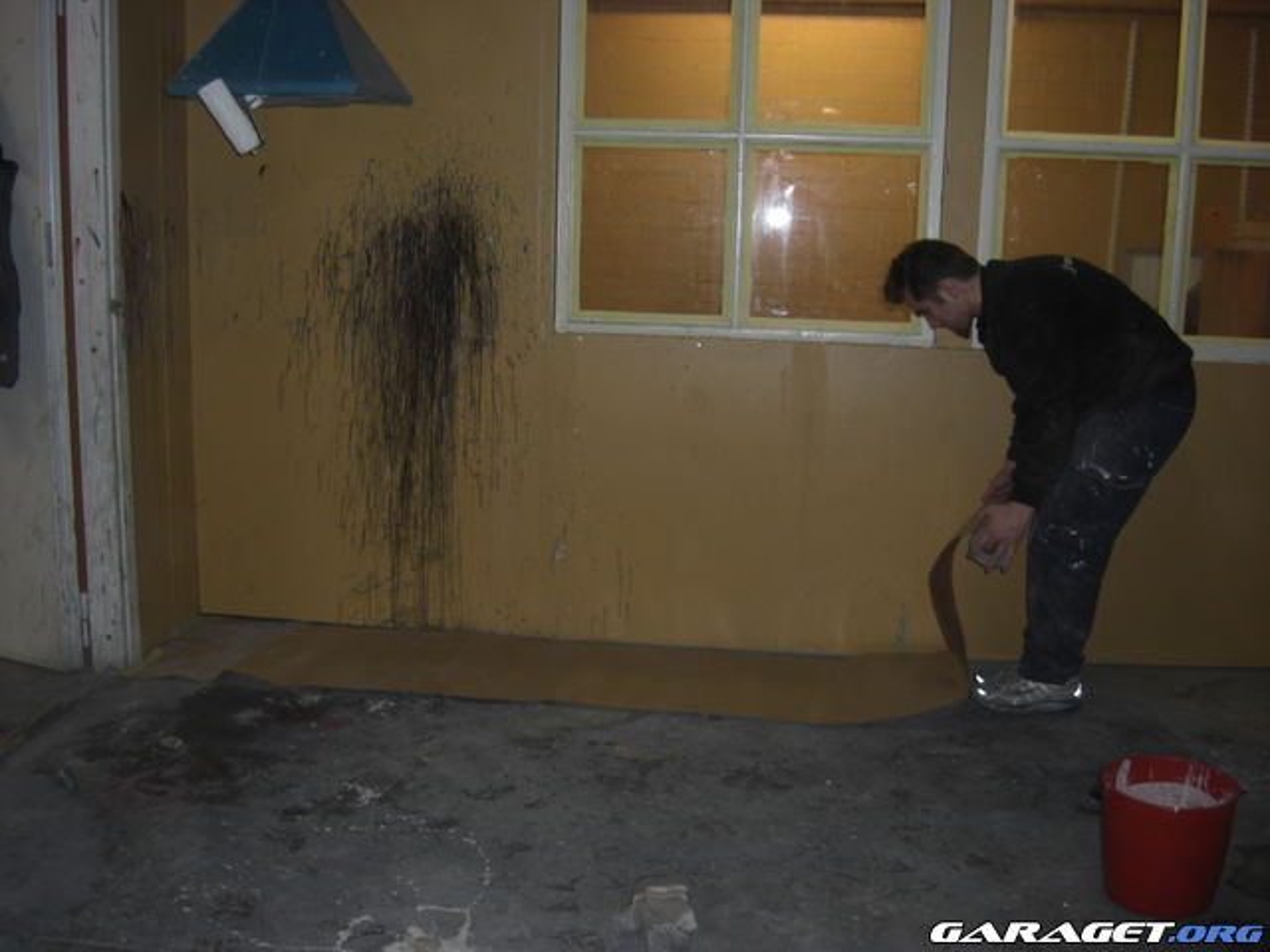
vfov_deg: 37.7
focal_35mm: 38
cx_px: 635
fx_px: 1394
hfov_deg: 49.0
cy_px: 476
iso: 100
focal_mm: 7.9
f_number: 2.8
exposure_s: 1/60
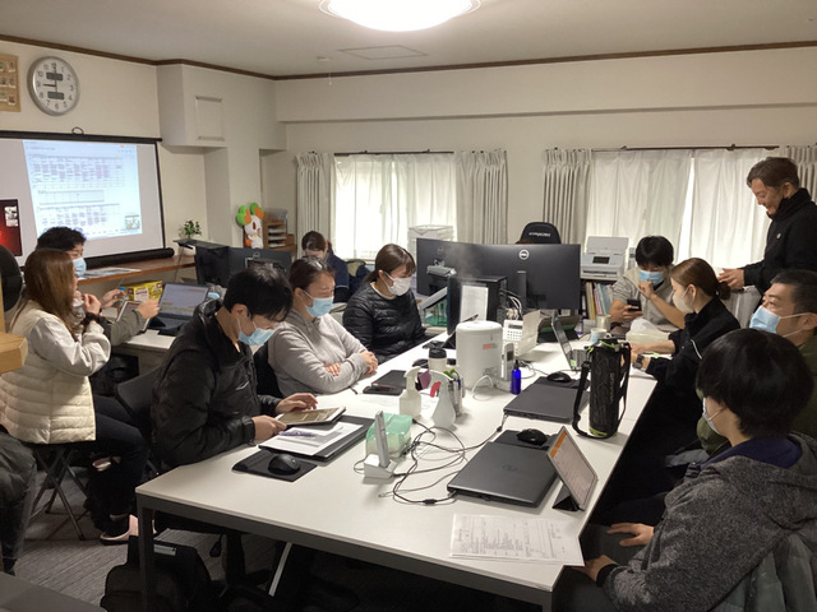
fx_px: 732
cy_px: 306
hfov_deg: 58.4
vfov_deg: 45.4
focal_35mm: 31
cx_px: 408
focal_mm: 3.3
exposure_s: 1/60
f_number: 2.4
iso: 160
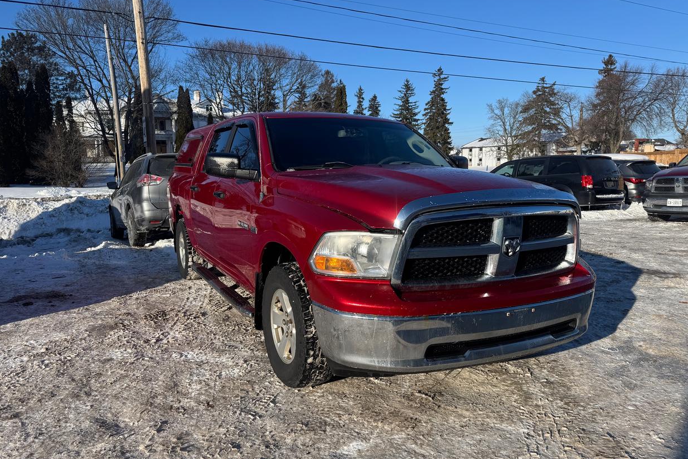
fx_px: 497
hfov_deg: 69.4
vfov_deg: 49.5
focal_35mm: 26
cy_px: 243
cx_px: 339
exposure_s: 1/4310
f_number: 1.78
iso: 80
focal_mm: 6.76
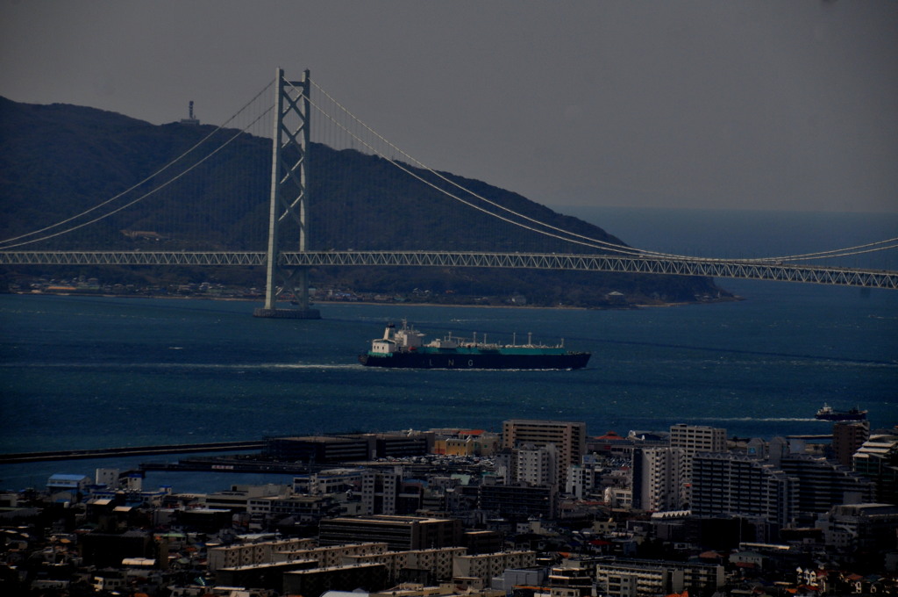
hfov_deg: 8.1
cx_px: 449
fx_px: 6353
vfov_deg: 5.4
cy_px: 298
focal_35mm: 255
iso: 200
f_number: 9
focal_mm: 170
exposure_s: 1/1600
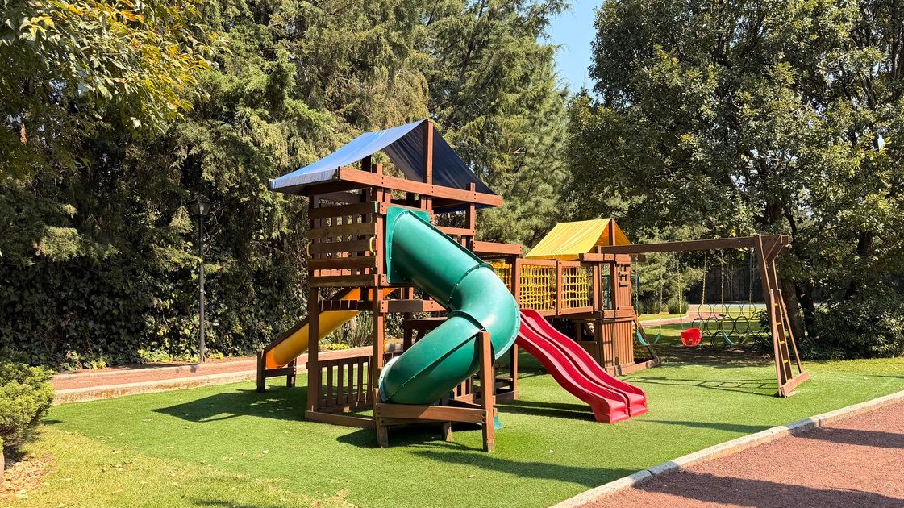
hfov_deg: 67.9
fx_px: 671
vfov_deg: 41.2
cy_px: 315
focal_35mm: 28
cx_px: 440
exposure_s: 1/1292
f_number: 1.78
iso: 80
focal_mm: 6.76
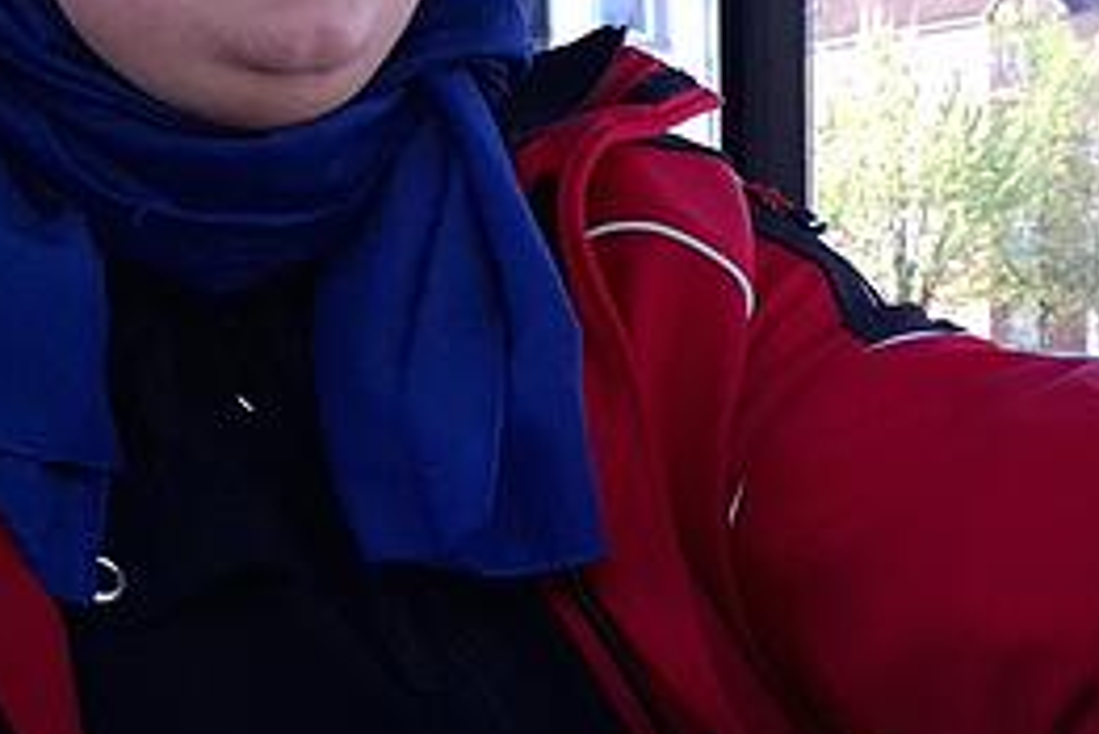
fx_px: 2230
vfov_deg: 18.4
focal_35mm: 73
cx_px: 784
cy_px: 646
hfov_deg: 27.4
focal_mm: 5.54
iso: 800
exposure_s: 1/3000
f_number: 1.8
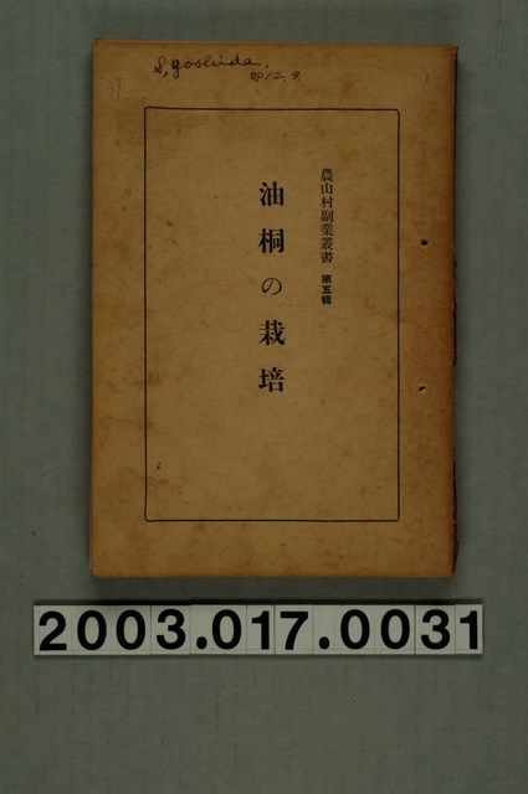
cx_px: 264
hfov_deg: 18.1
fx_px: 1654
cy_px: 397
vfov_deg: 27.0
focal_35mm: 75
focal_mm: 50
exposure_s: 1/100
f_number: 8
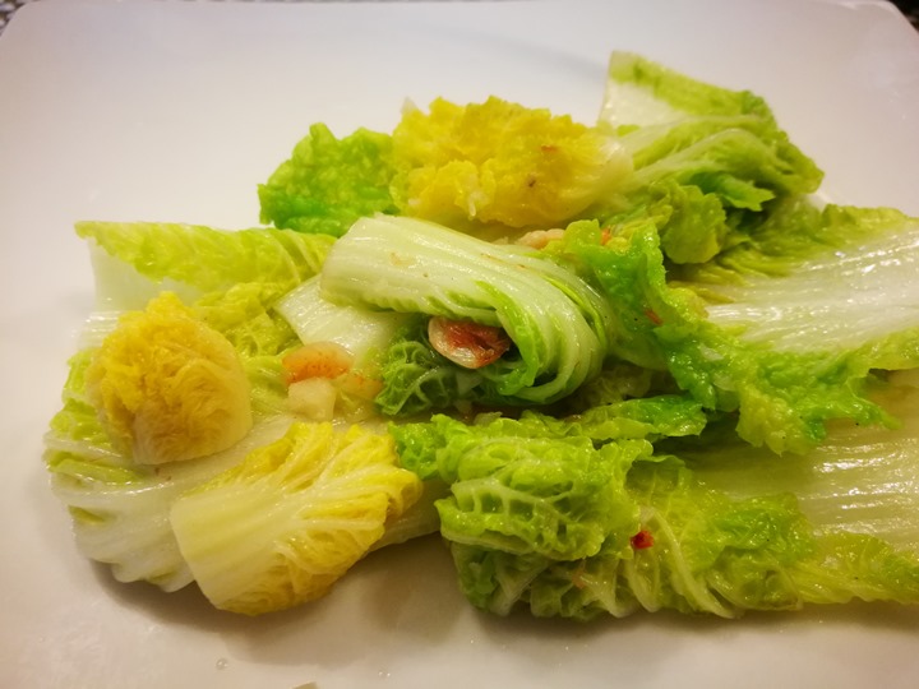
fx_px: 717
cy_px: 344
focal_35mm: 27
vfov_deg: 51.4
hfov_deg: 65.3
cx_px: 460
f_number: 4
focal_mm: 4.5
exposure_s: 1/24
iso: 320
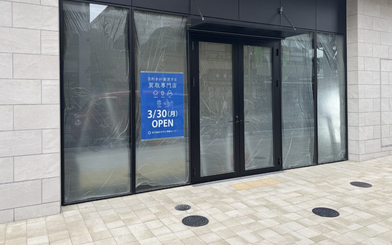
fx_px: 310
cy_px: 95
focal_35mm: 29
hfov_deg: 64.6
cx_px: 199
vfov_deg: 42.9
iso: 80
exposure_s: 1/308
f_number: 1.78
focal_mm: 6.76
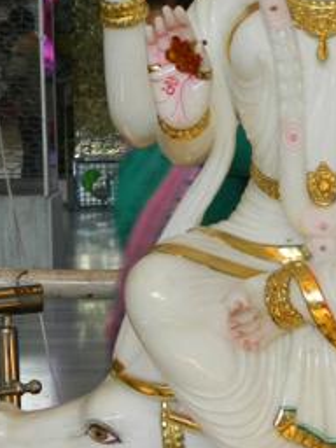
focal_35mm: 128
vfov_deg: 15.4
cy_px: 144
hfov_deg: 11.5
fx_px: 1657
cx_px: 336
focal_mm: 7.3
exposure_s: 1/30
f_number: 3.5
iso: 100
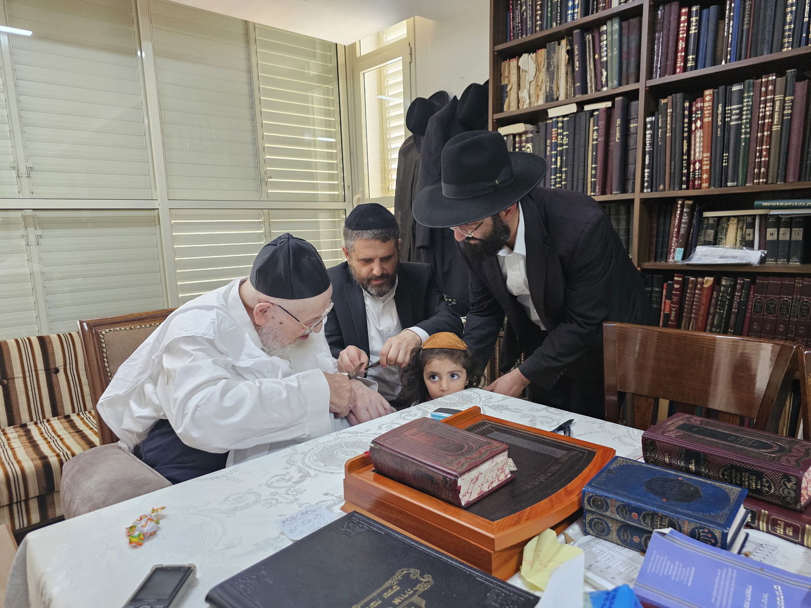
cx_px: 406
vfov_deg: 58.9
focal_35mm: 23
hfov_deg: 73.9
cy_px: 304
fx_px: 539
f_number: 1.7
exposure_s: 1/100
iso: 320
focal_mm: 6.3
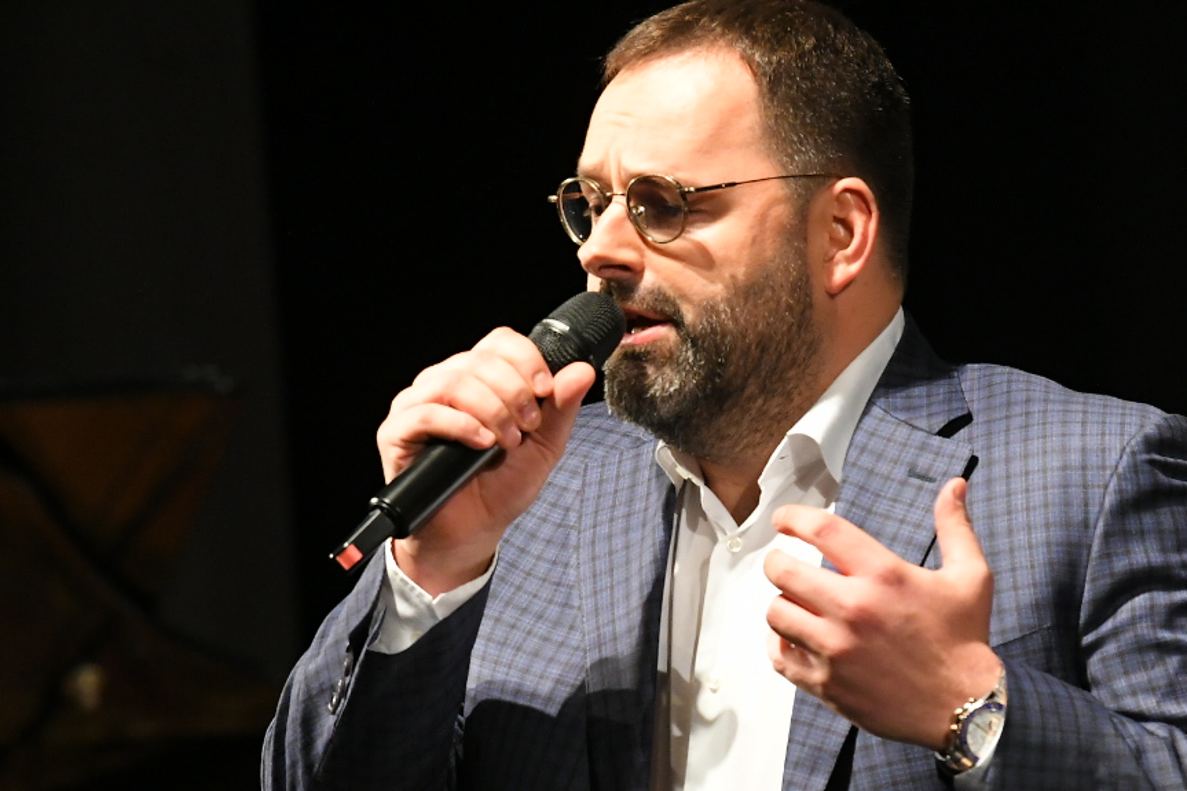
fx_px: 18559
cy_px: 510
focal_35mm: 563
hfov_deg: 3.7
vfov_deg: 2.4
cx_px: 696
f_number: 4
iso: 3200
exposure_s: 1/320
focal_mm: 200
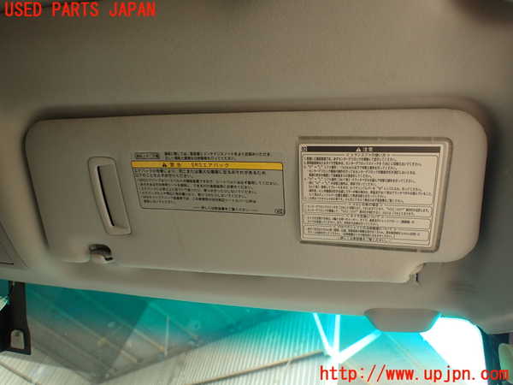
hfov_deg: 69.4
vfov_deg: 54.9
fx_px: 370
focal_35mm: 25
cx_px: 256
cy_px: 192
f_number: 2
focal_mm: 4.5
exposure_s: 1/60
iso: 100
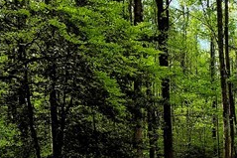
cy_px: 152
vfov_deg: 22.6
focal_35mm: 58
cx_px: 197
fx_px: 382
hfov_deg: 33.3
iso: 25
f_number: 2.2
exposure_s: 1/256
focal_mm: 1.7
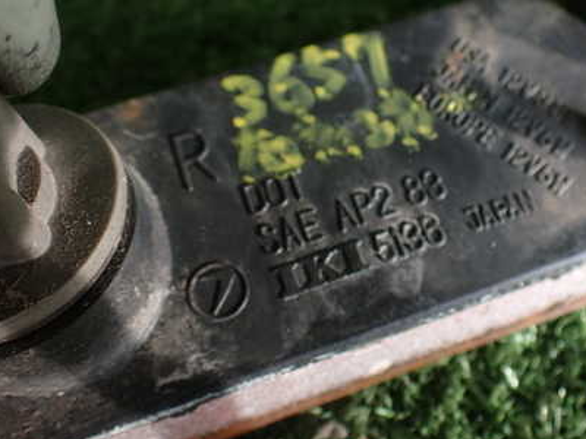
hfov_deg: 41.8
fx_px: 762
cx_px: 363
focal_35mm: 45
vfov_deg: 32.0
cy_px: 165
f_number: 2.3
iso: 200
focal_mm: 5.4
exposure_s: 1/125
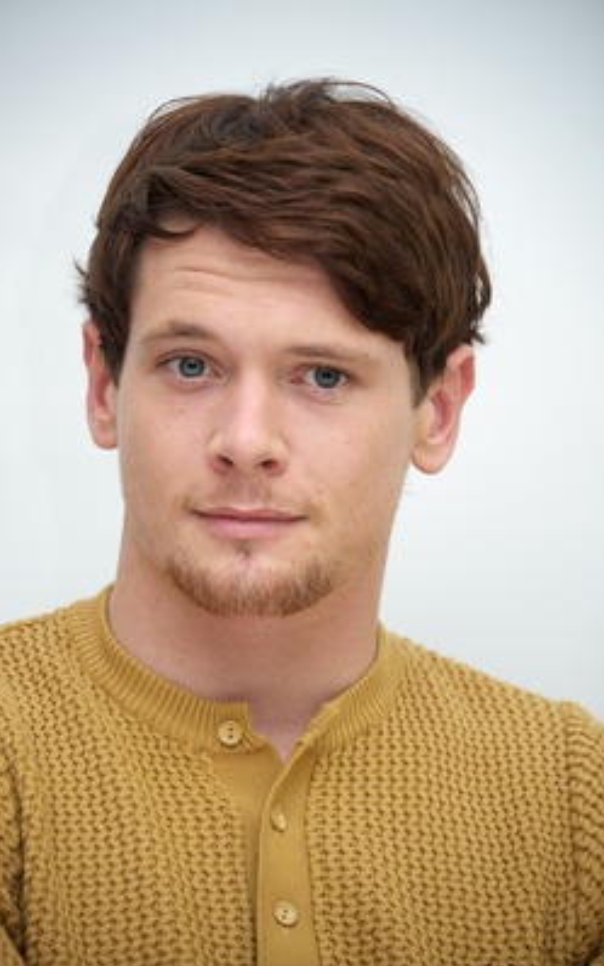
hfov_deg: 5.1
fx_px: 6738
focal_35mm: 256
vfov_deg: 8.2
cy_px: 483
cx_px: 284
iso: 640
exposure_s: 1/60
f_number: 5.6
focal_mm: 250
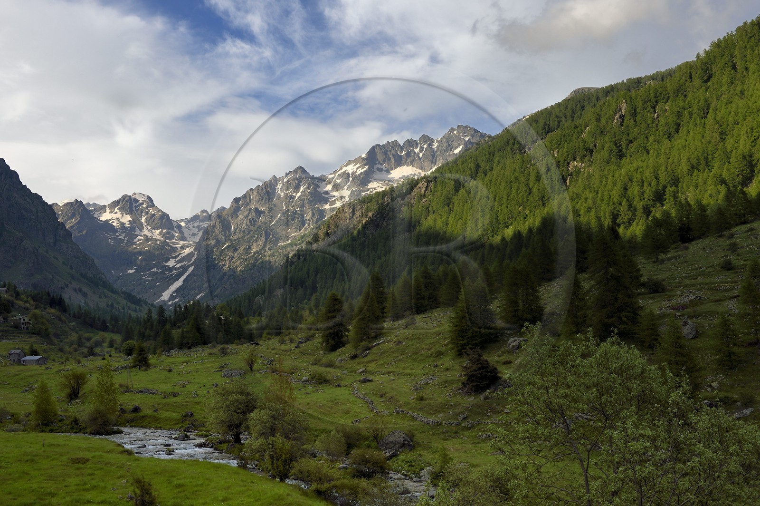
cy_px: 253
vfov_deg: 35.0
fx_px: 802
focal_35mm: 38
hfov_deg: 50.7
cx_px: 380
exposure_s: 1/320
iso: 200
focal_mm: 38
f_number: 8
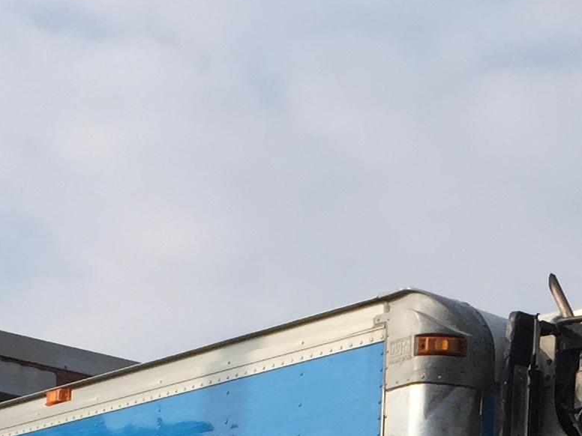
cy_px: 906
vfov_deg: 10.9
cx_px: 562
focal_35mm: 122
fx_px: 2051
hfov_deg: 15.9
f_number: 2.2
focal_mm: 4.15
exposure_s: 1/2475
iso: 32
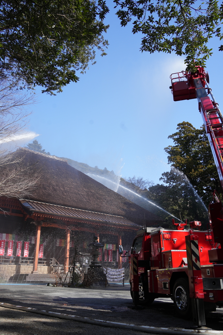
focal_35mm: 28
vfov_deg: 65.5
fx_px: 260
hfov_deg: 46.4
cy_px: 168
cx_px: 112
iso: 100
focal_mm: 28
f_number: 6.3
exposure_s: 1/160
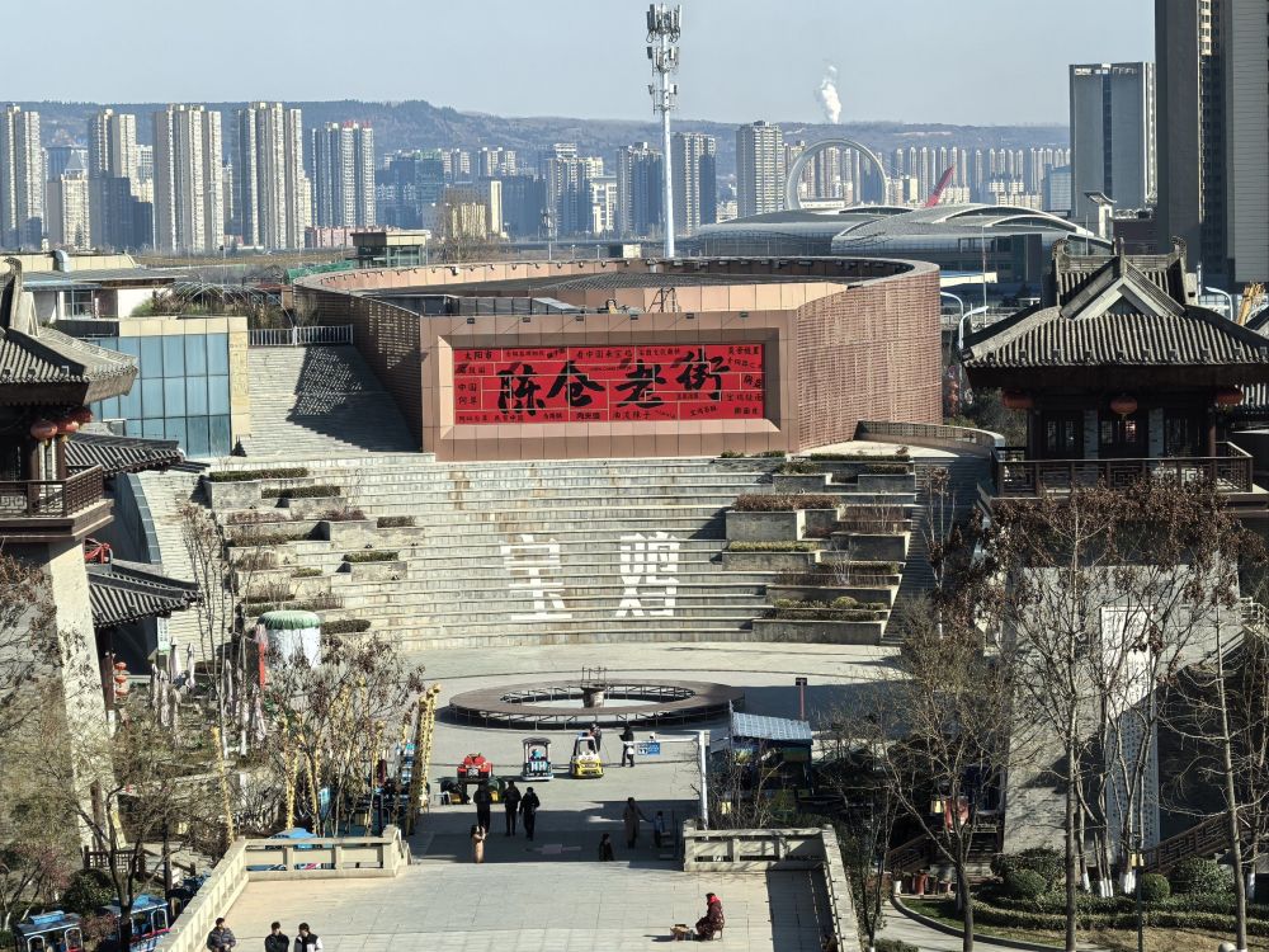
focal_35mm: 110
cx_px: 634
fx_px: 4033
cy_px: 476
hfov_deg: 17.9
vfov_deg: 13.5
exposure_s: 1/2000
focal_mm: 15
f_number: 2.1
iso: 50
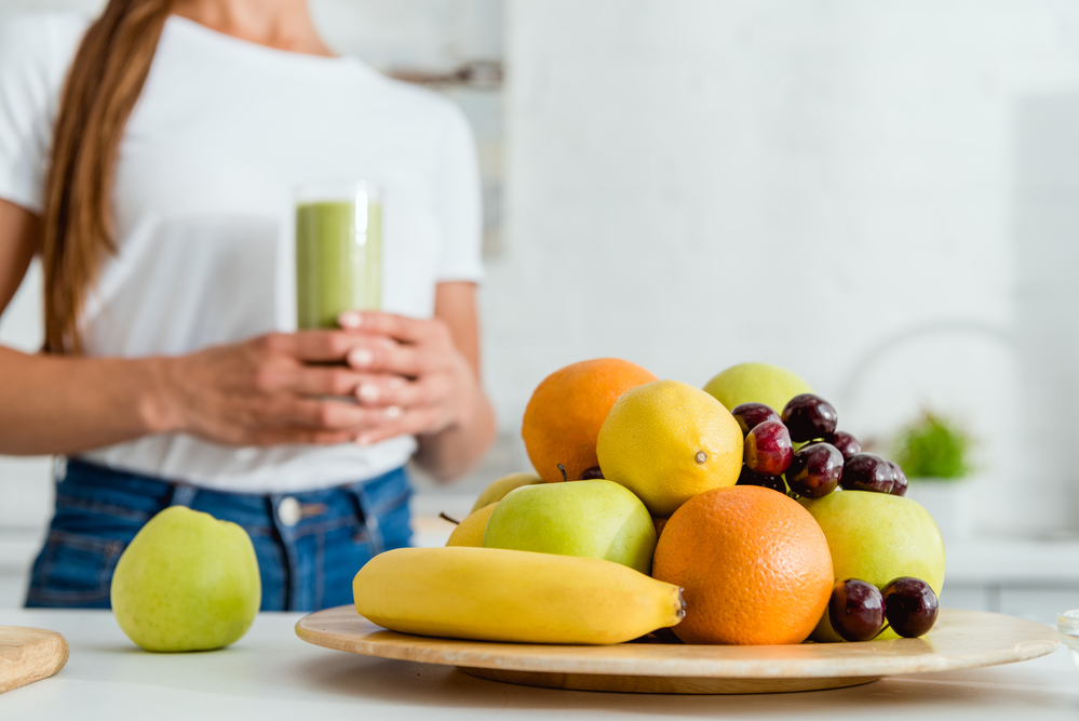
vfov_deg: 24.6
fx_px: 1649
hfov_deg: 36.2
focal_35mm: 55
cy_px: 360
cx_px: 540
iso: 200
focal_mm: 55
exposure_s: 1/160
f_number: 5
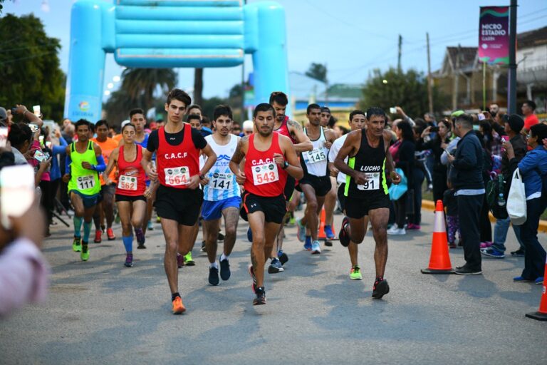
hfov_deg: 23.9
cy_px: 182
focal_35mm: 85
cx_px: 274
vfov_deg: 16.1
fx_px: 1291
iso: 3200
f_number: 1.8
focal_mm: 85
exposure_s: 1/200
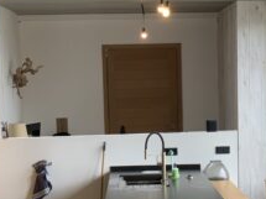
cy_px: 222
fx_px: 929
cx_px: 176
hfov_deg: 16.3
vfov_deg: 12.0
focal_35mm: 121
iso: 32
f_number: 2.4
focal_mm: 6
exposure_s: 1/122
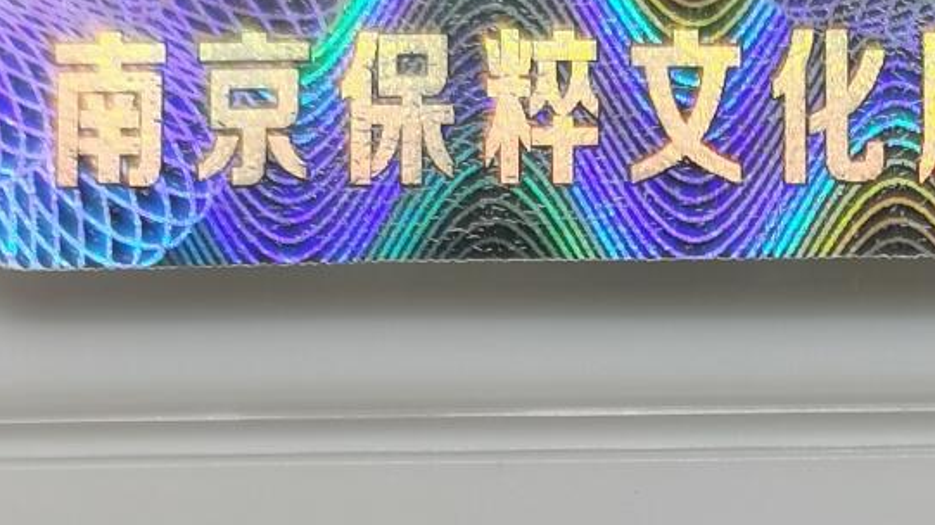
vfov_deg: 6.8
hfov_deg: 12.3
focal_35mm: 174
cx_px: 902
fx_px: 4313
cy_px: 879
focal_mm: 5.56
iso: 50
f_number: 1.6
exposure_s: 1/100
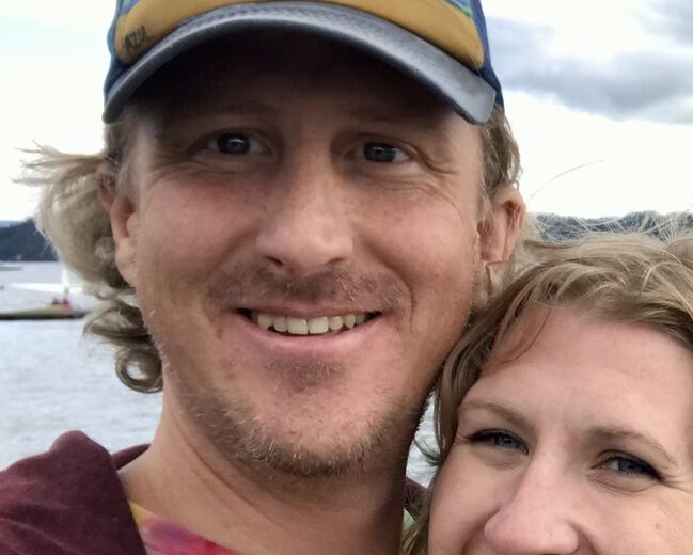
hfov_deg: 23.3
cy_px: 480
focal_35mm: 77
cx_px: 760
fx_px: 1580
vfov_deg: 19.6
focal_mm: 2.87
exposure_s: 1/357
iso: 25
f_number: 2.2
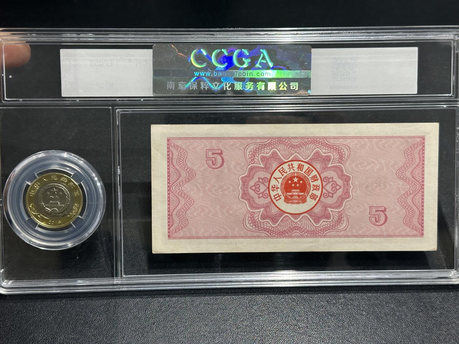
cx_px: 230
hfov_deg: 39.7
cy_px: 172
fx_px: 636
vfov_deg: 30.3
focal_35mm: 48
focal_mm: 6.86
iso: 125
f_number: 1.78
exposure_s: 1/50
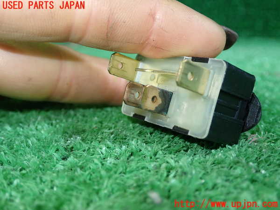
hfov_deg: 45.8
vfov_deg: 35.1
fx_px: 332
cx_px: 140
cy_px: 105
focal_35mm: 41
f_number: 2.8
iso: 200
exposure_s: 1/40
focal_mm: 7.31
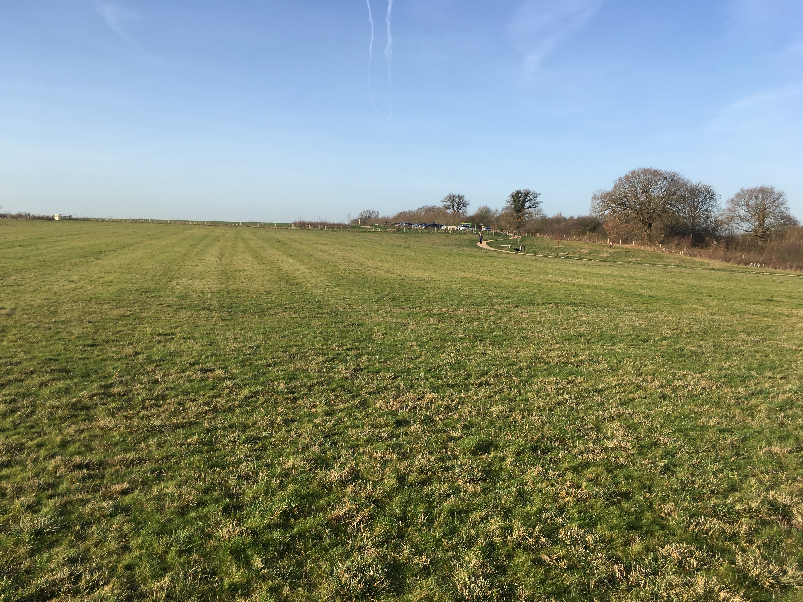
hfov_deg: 61.7
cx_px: 402
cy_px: 301
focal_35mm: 29
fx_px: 673
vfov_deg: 48.2
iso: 25
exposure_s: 1/818
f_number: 2.2
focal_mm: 4.15
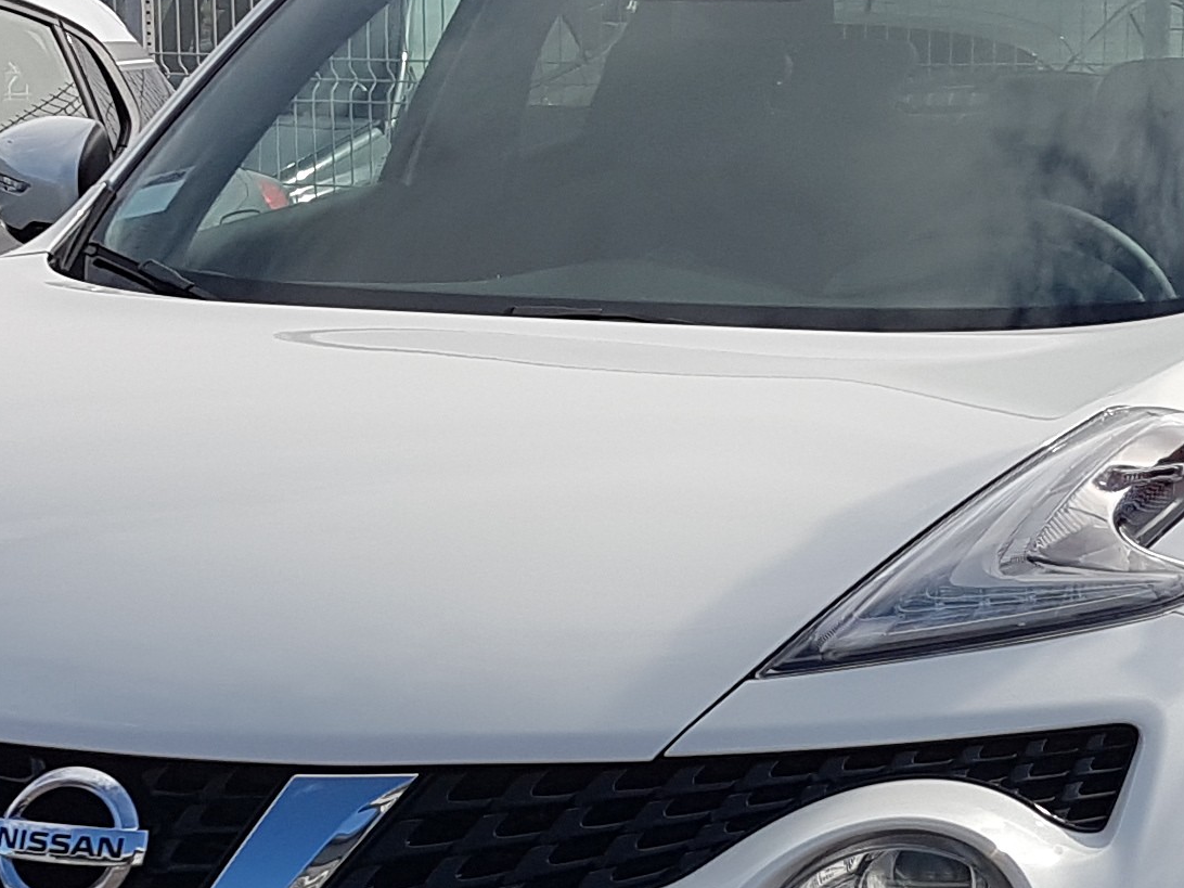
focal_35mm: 96
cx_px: 687
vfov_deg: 15.4
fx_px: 3284
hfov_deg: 20.4
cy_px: 500
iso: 40
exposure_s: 1/2168
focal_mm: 4.2
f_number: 1.7
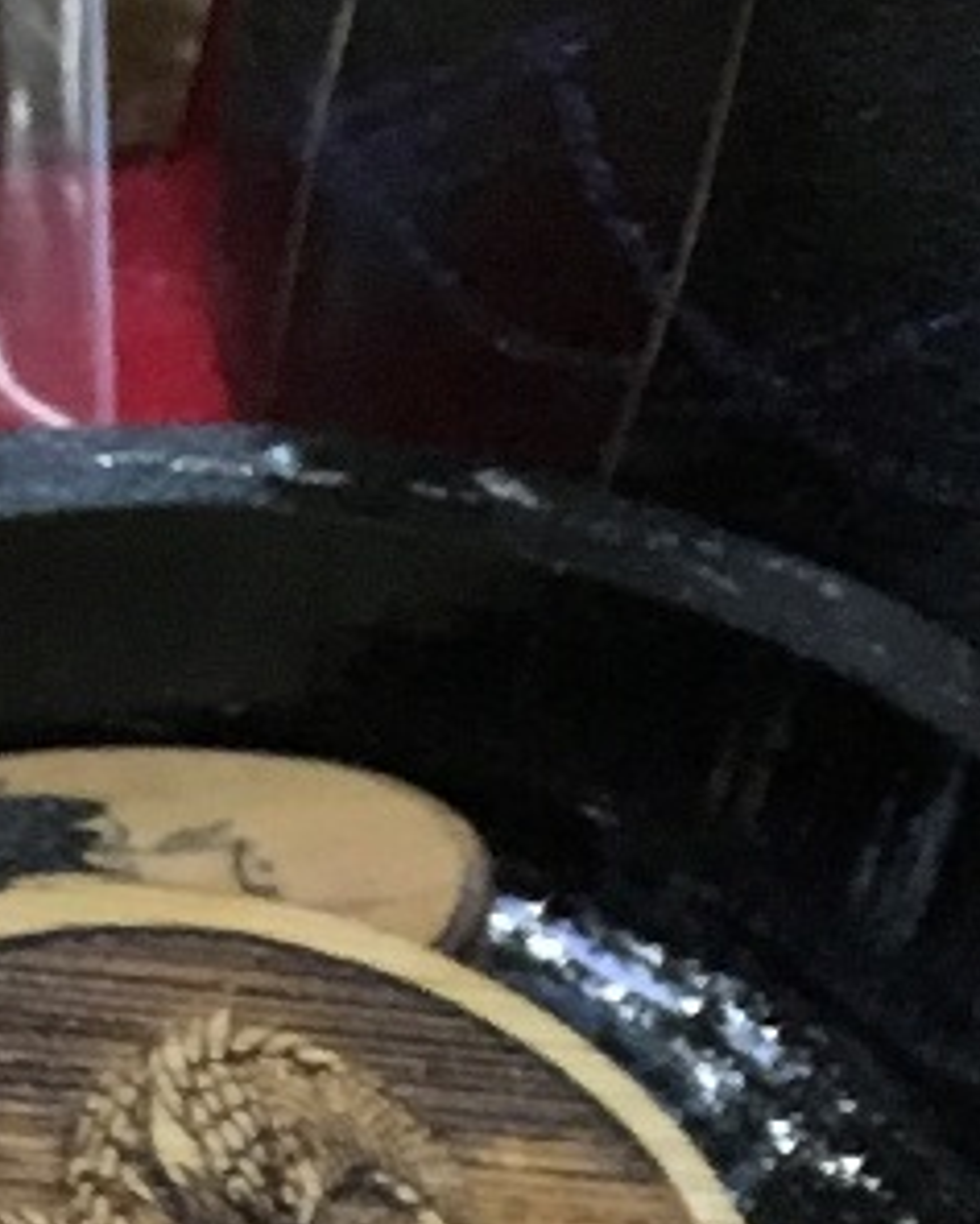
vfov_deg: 9.0
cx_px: -1815
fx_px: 6994
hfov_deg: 7.2
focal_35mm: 193
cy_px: 2936
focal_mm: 4.15
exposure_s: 1/33
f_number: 2.2
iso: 64
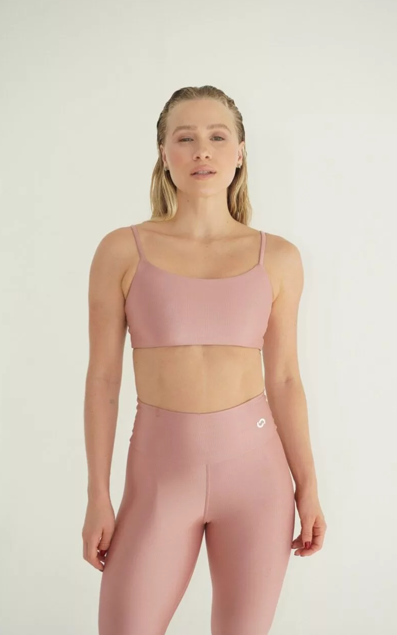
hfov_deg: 25.1
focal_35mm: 52
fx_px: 892
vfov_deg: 39.2
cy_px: 317
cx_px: 210
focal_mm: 33
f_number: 5.6
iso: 125
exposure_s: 1/160
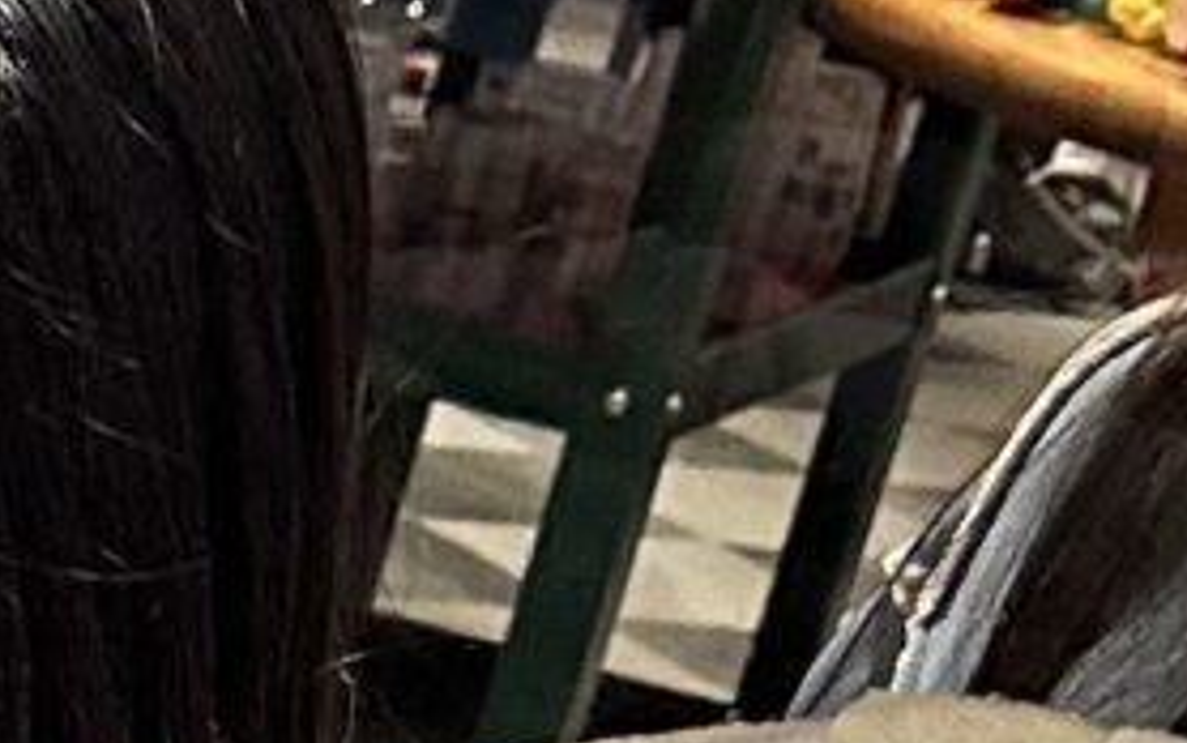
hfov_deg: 8.2
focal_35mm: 234
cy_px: 2434
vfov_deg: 5.2
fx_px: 7573
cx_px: -1780
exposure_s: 1/100
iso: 200
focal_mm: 6.86
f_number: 1.78
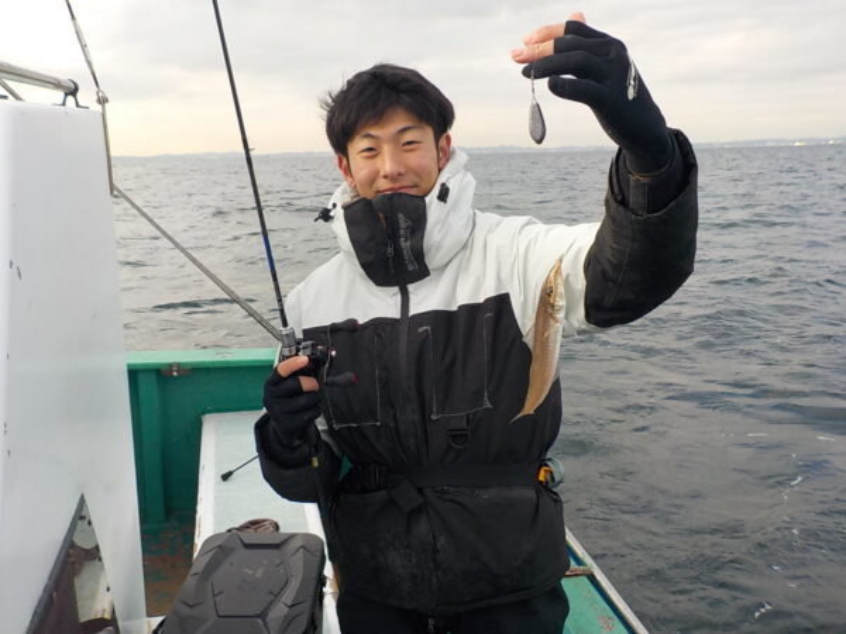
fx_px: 733
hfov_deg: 60.0
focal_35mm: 30
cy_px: 317
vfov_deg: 46.8
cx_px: 423
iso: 125
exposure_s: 1/500
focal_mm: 4.1
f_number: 3.3
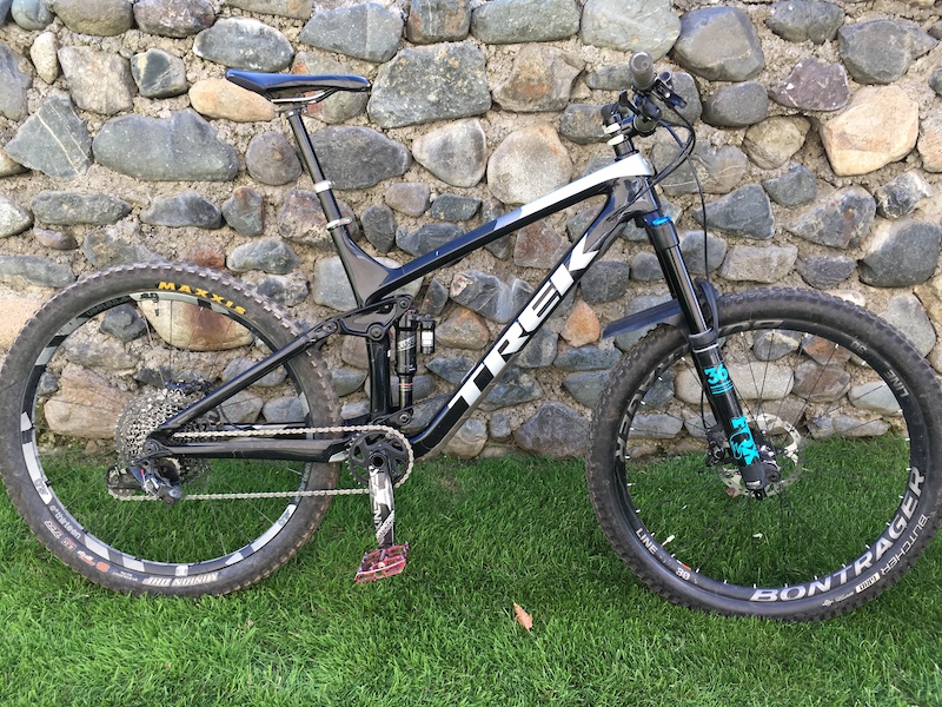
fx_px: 789
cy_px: 354
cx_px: 471
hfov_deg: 61.7
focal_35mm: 29
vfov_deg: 48.2
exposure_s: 1/120
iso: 32
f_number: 2.2
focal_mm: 4.15
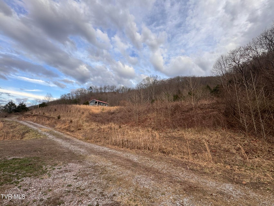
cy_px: 103
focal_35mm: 14
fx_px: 111
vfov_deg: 85.7
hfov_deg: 102.1
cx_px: 137
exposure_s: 1/202
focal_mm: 2.22
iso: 40
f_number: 2.2
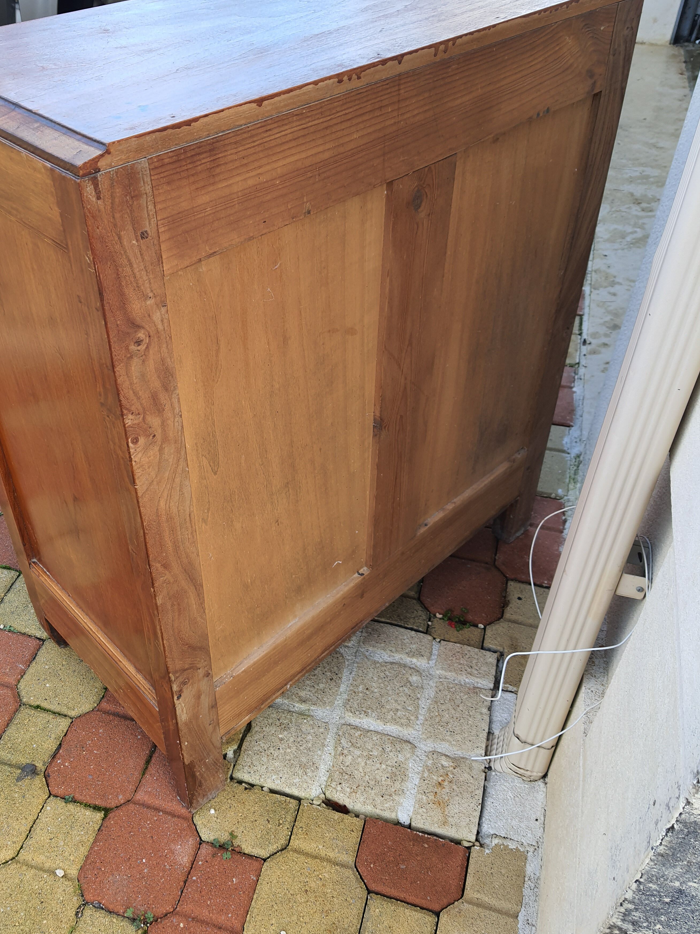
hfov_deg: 46.7
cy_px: 440
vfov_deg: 59.9
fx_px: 809
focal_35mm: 30
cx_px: 297
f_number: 1.7
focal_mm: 4.32
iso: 50
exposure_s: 1/243
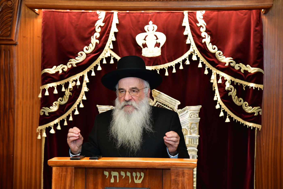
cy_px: 94
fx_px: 723
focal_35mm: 92
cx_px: 142
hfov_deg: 22.1
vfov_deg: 14.9
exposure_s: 1/100
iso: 2500
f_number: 5.6
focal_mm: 92
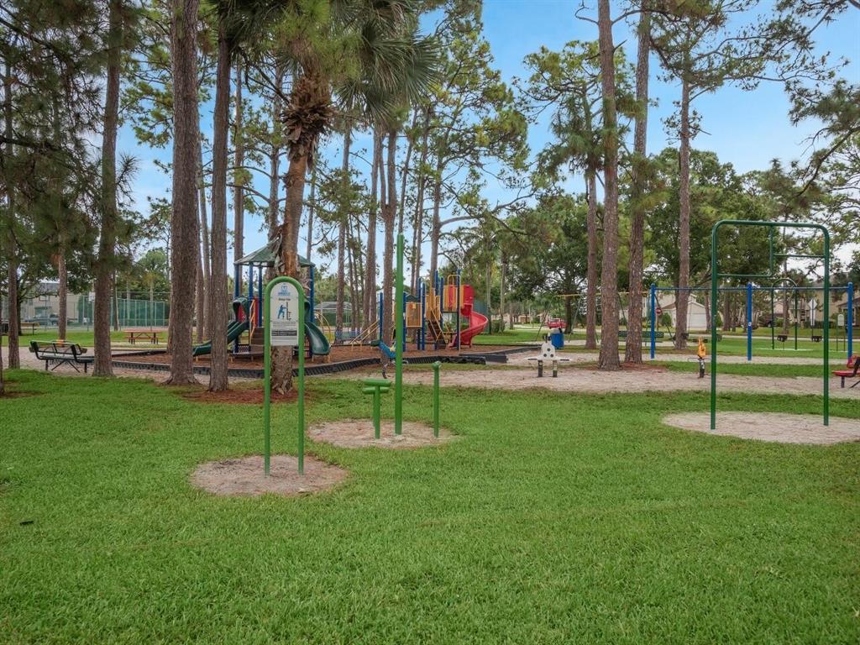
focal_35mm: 28
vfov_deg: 49.7
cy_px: 322
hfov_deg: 63.4
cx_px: 430
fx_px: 696
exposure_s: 1/200
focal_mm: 14
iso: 200
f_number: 5.6
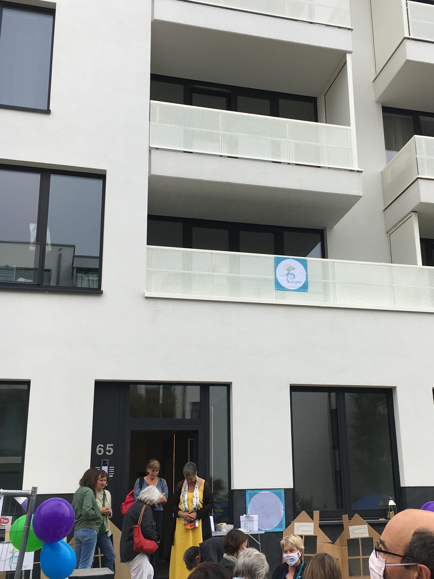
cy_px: 294
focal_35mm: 42
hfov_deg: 34.2
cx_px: 271
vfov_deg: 44.8
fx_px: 702
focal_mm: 4.15
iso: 25
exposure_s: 1/777
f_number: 2.2
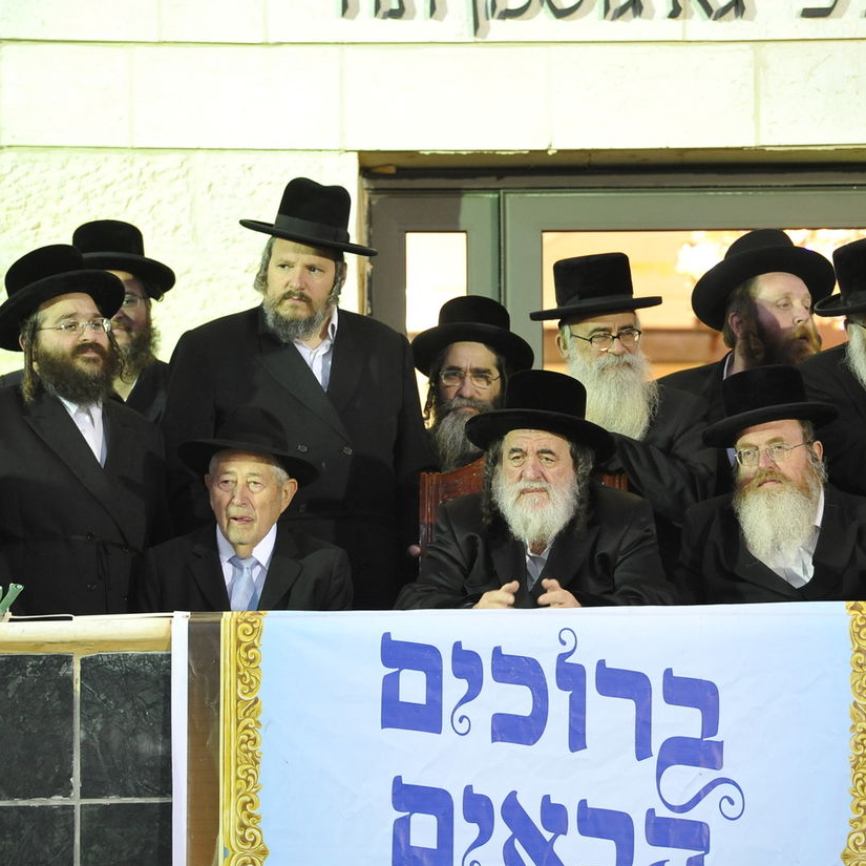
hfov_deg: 6.2
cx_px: 535
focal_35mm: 281
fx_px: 7953
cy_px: 468
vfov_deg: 6.2
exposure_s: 1/80
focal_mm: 195
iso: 2000
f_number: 4
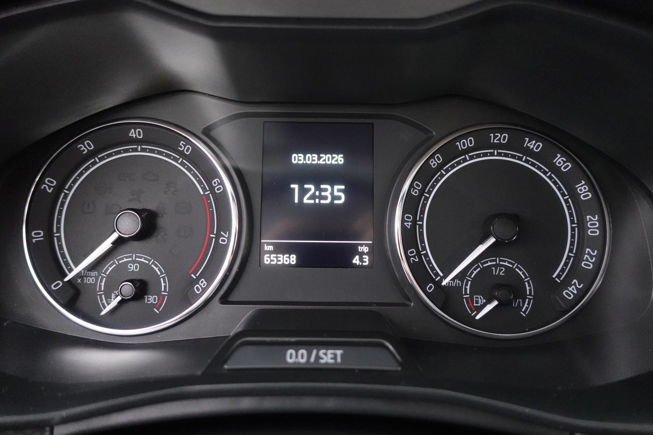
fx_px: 435
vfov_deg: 53.1
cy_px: 218
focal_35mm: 24
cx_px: 326
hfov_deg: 73.7
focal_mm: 9.4
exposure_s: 1/20
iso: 3200
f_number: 1.8
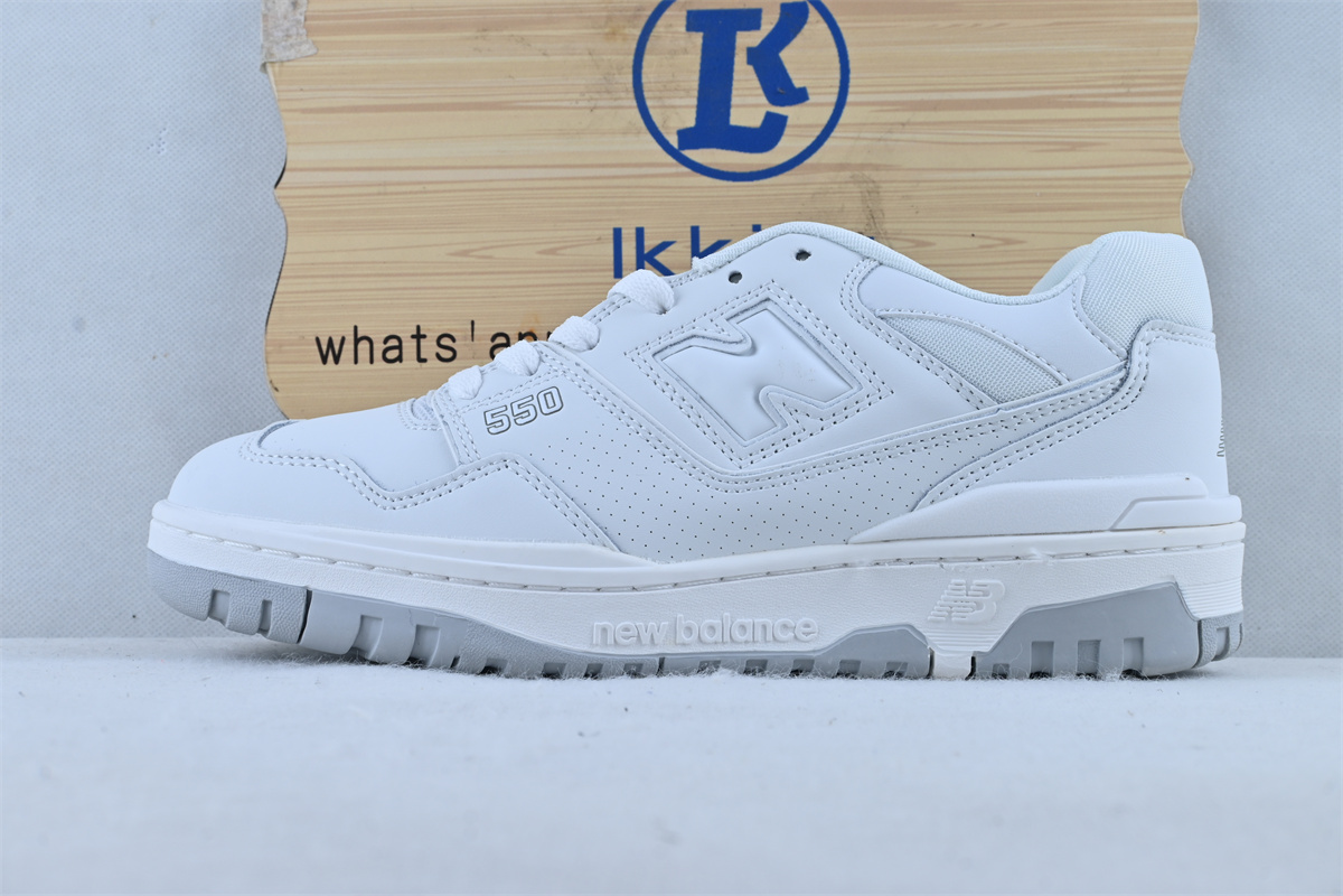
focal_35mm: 52
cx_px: 672
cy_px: 448
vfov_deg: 25.8
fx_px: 1958
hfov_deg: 37.9
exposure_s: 1/20
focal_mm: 35
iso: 100
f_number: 10
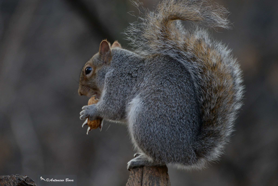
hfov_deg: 6.9
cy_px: 93
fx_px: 2317
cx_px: 139
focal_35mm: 300
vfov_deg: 4.6
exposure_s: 1/640
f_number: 5.6
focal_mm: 300
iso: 2000
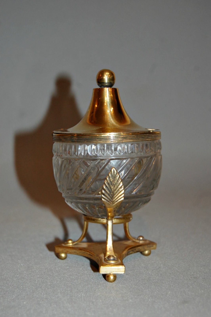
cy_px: 158
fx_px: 608
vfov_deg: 29.3
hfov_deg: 19.7
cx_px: 106
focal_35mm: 69
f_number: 5.3
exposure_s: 1/60
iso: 400
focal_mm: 46
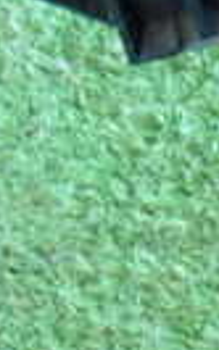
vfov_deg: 9.1
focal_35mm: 225
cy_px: -197
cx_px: 636
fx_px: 2151
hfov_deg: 5.5
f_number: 3.1
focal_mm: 8.4
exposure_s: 1/20
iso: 800
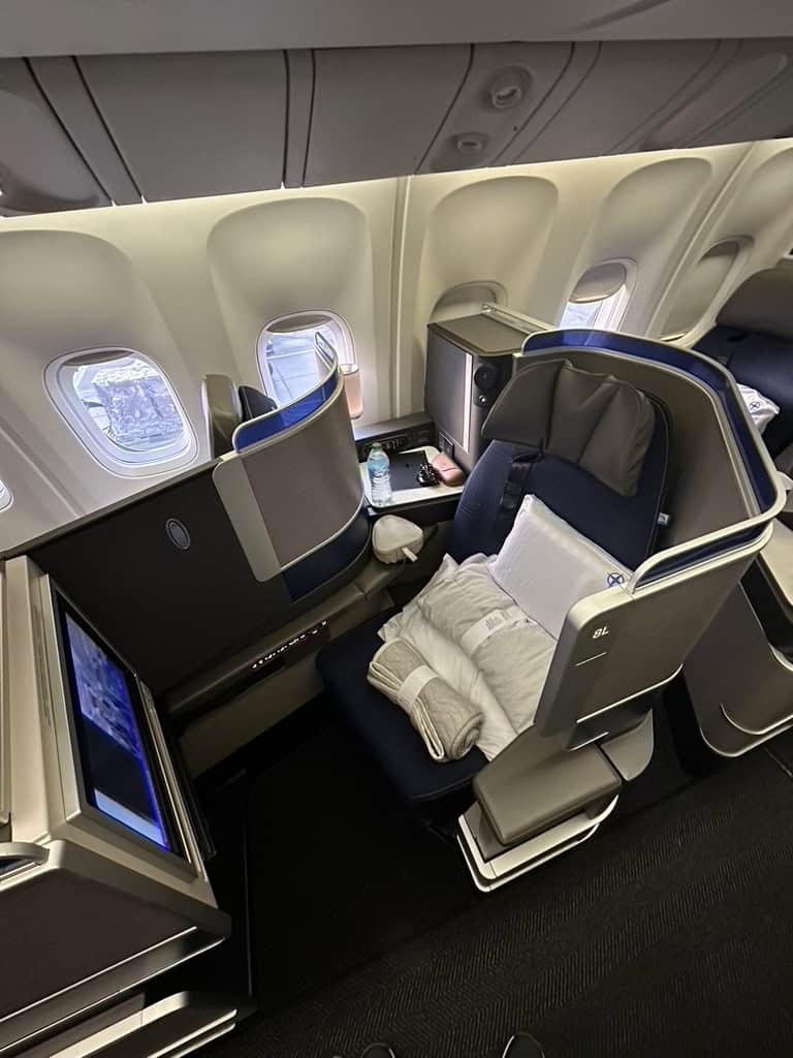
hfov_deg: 85.7
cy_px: 529
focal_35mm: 14
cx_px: 396
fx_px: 428
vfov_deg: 102.1
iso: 1250
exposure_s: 1/58
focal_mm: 2.2
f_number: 2.2
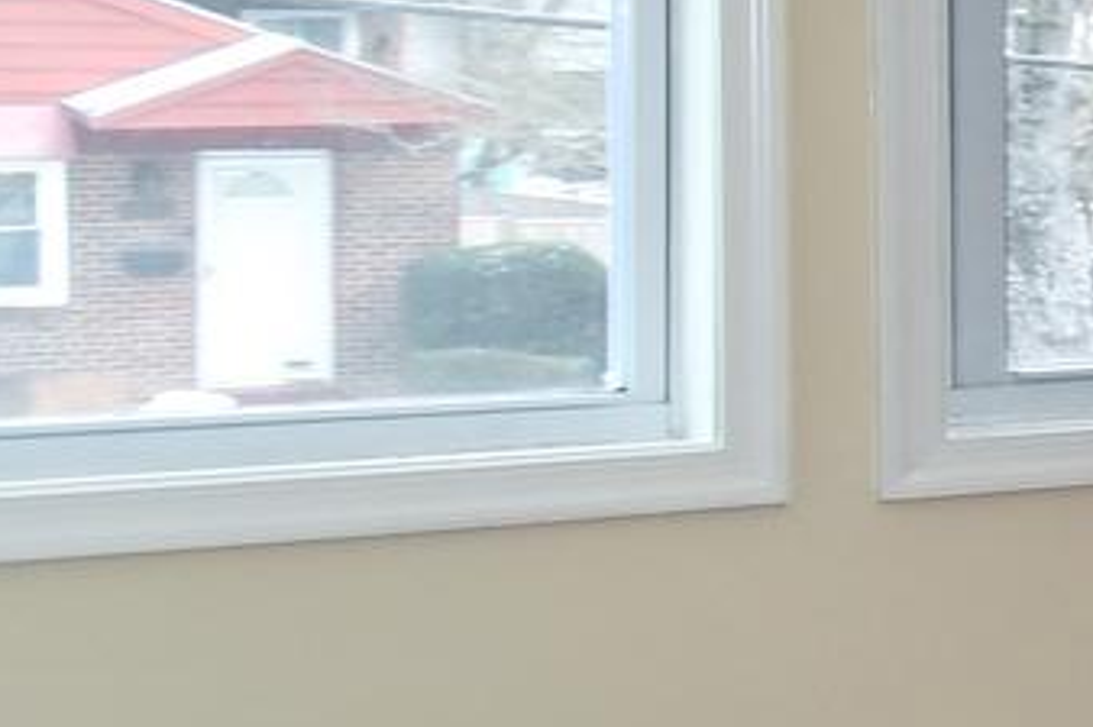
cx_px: 2830
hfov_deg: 12.8
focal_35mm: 109
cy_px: 202
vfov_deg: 12.5
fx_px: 3308
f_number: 5
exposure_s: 1/100
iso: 200
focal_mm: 12
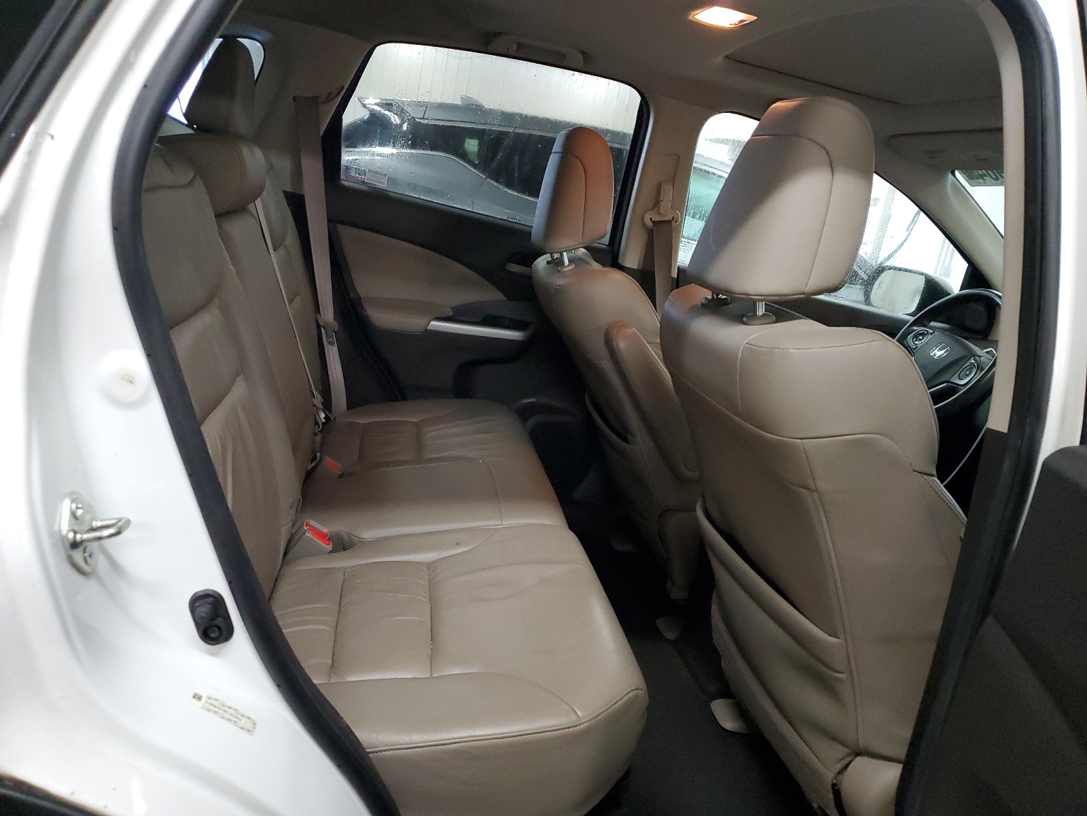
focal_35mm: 26
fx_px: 816
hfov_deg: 67.3
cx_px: 544
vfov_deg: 53.1
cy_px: 408
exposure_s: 1/60.2
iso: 404
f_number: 1.5
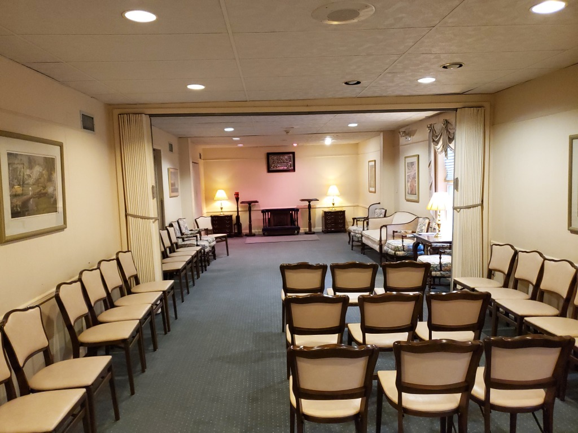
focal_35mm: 26
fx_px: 434
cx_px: 289
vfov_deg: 53.1
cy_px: 216
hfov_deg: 67.3
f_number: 1.5
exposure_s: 1/60
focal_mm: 4.3
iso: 400
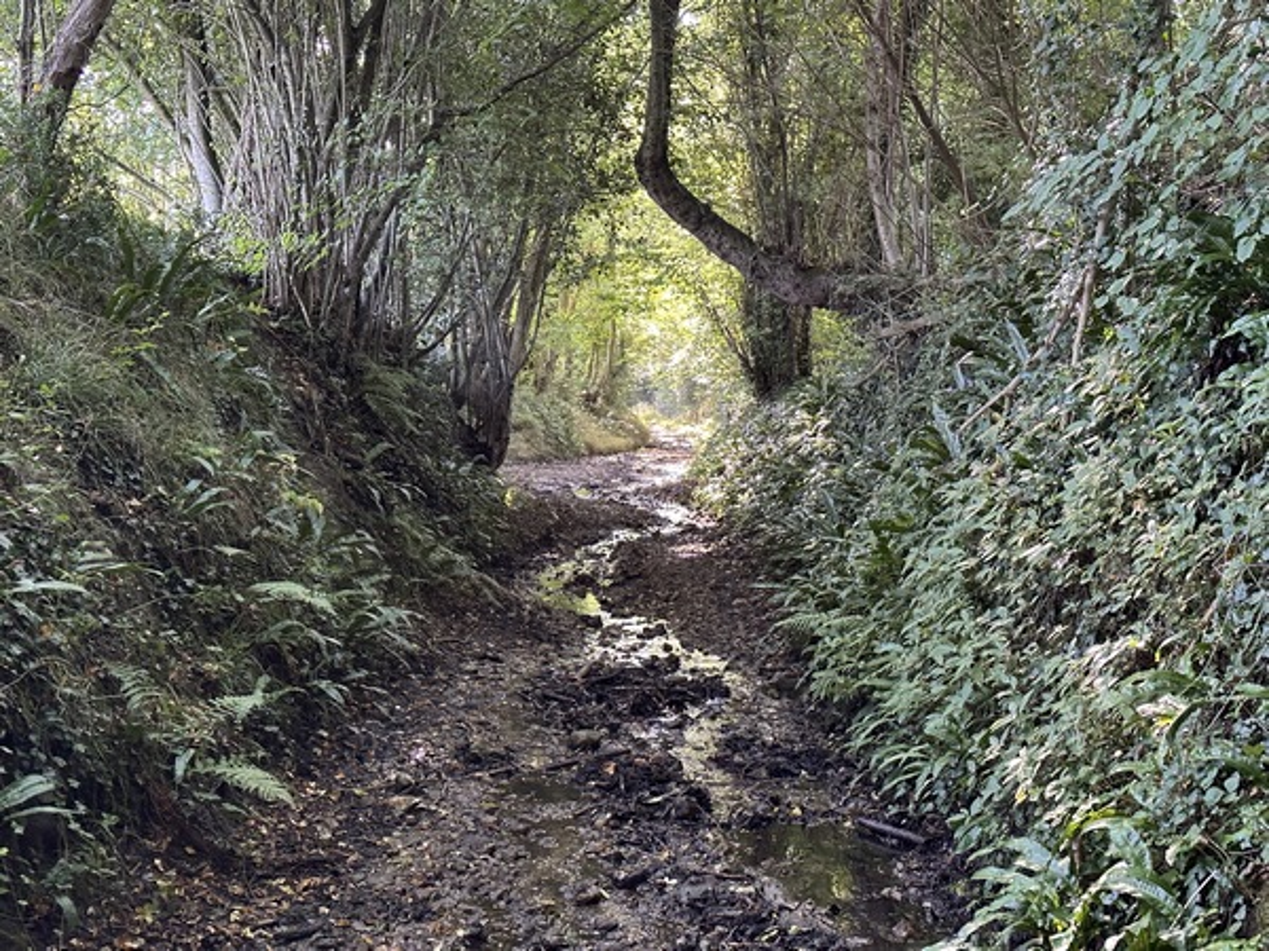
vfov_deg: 30.3
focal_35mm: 48
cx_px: 634
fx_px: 1760
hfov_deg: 39.7
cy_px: 476
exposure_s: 1/46
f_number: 1.78
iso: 250
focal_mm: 6.86
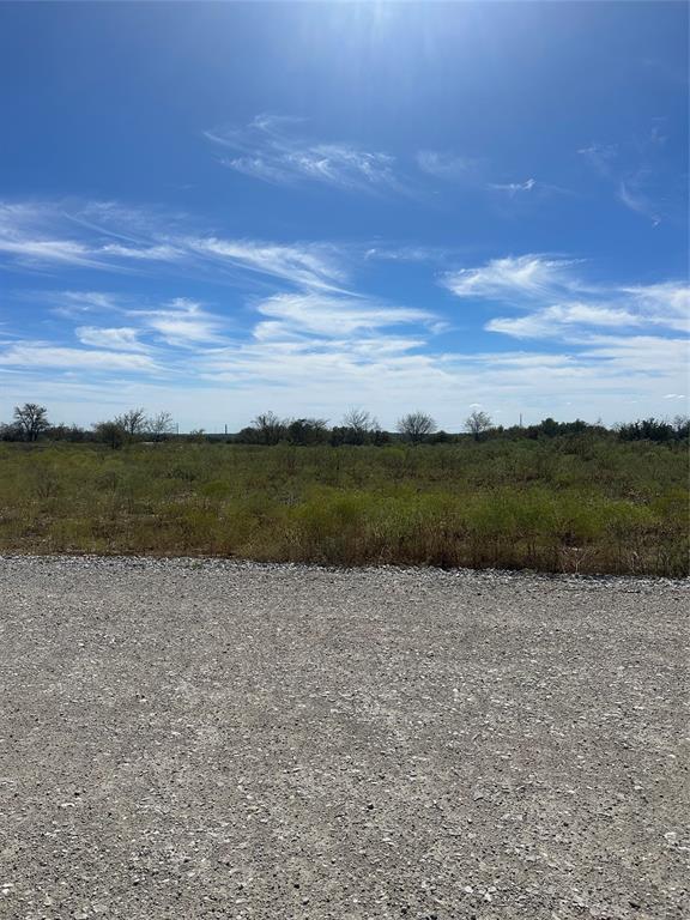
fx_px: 638
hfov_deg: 56.8
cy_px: 460
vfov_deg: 71.6
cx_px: 345
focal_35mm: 24
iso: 80
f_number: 1.78
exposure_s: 1/12048
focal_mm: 6.86
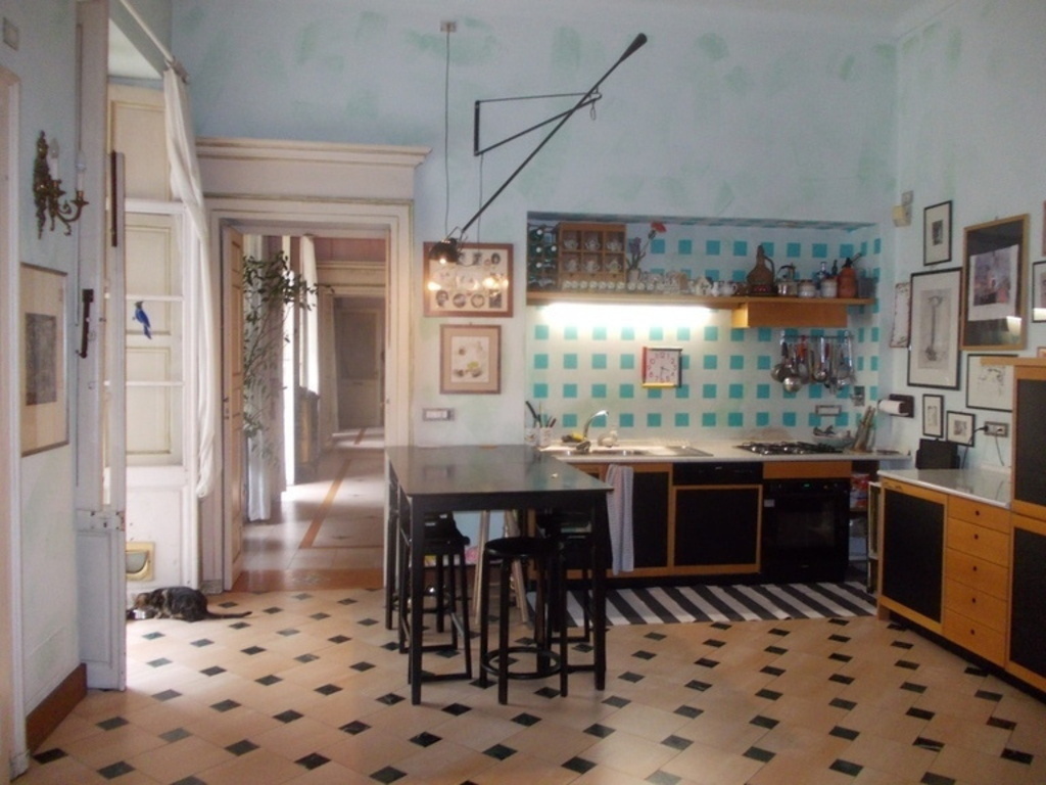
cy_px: 392
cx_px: 523
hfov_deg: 63.4
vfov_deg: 49.7
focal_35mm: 28
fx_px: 846
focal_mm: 4
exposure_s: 1/25
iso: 200
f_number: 2.7
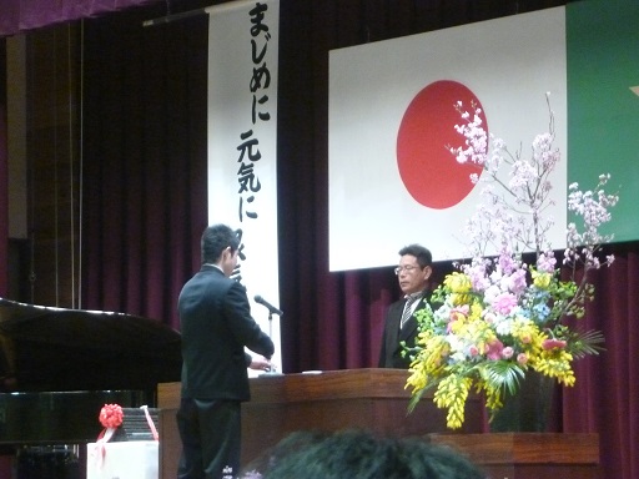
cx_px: 320
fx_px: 2695
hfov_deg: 13.5
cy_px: 240
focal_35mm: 146
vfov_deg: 10.2
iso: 800
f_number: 5.9
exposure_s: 1/13
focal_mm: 22.5
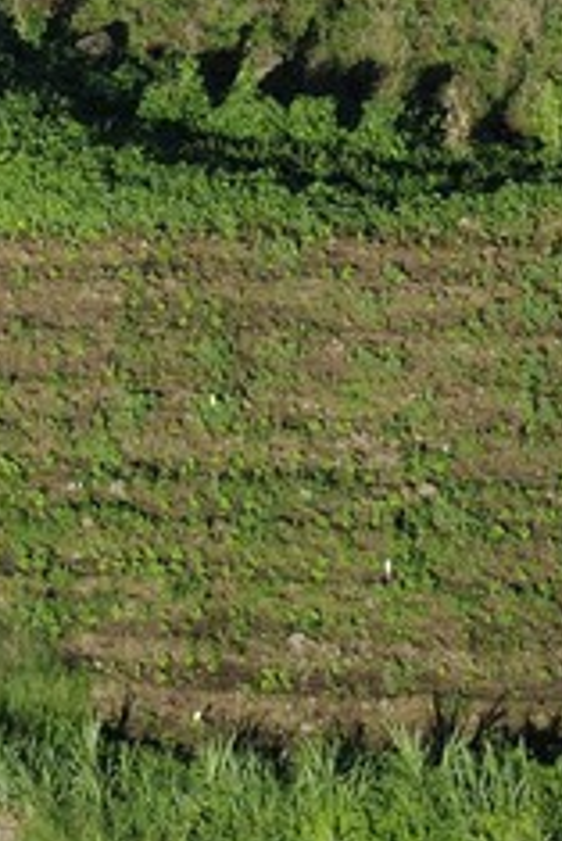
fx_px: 31844
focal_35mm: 1362
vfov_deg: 1.5
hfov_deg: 1.0
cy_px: -1610
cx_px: -873
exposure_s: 1/1250
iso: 800
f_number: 9
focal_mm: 200
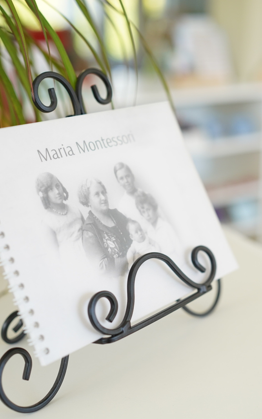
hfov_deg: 24.0
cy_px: 209
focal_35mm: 54
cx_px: 156
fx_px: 617
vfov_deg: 37.5
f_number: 2
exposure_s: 1/1000
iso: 800
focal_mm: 35
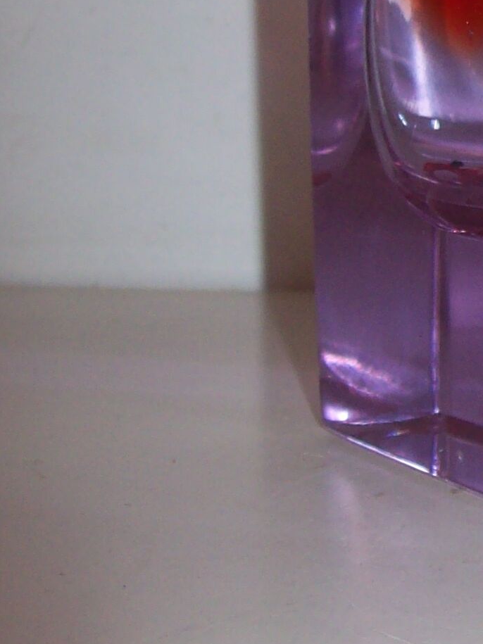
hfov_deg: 12.6
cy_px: 142
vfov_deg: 17.4
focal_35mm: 112
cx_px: 694
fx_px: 2084
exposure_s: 1/64
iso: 80
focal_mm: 6
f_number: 2.7
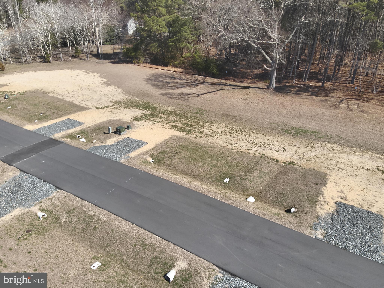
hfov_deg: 71.6
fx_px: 266
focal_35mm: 24
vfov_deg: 56.8
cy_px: 144
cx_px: 192
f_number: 2.8
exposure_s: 1/800
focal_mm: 4.4
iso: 100
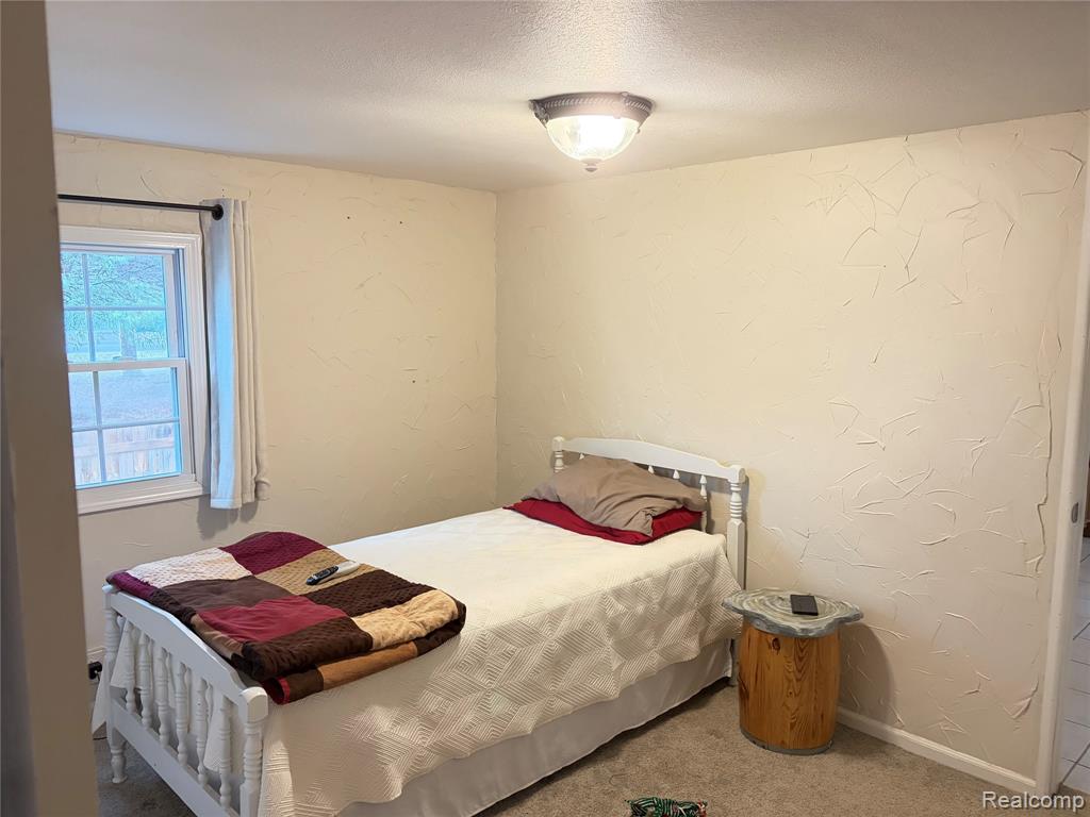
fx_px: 819
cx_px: 545
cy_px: 408
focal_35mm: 26
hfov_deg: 67.3
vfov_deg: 53.1
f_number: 1.6
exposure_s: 1/60
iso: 400
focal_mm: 5.96
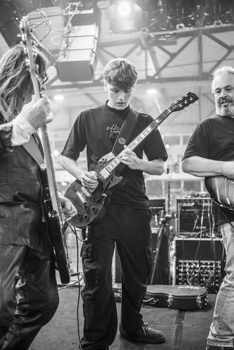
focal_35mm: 41
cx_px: 117
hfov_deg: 32.6
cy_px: 175
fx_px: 400
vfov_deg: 47.4
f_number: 1.2
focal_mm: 27
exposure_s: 1/320
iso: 1000
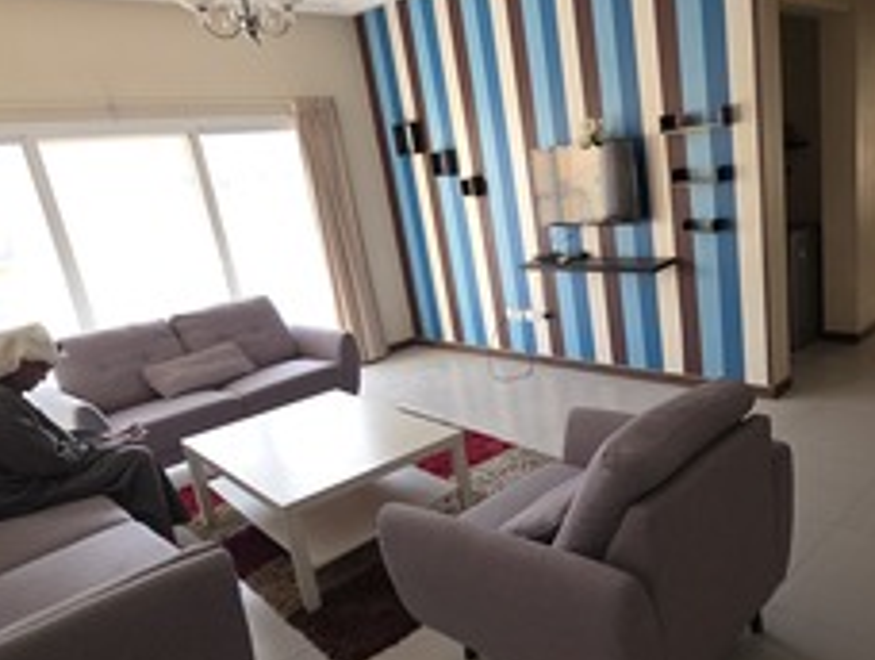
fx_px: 659
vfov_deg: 53.1
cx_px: 597
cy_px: 363
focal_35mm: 26
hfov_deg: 65.1
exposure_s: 1/60
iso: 64
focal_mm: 2.2
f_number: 1.9
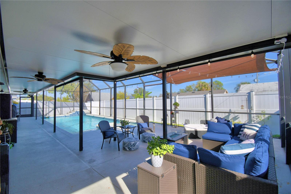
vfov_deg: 77.3
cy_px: 97
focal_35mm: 15
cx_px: 146
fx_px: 121
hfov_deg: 100.4
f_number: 4.5
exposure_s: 1/800
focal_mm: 10
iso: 100
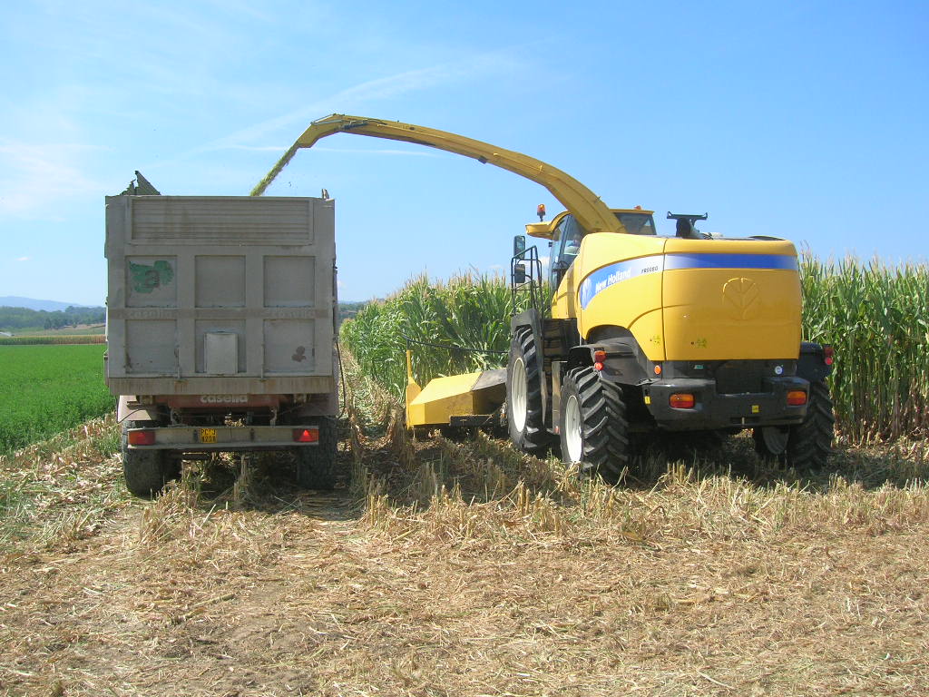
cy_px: 348
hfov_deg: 54.0
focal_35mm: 34
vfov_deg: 41.8
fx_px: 912
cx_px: 464
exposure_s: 1/396
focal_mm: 5.7
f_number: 4.9
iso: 71
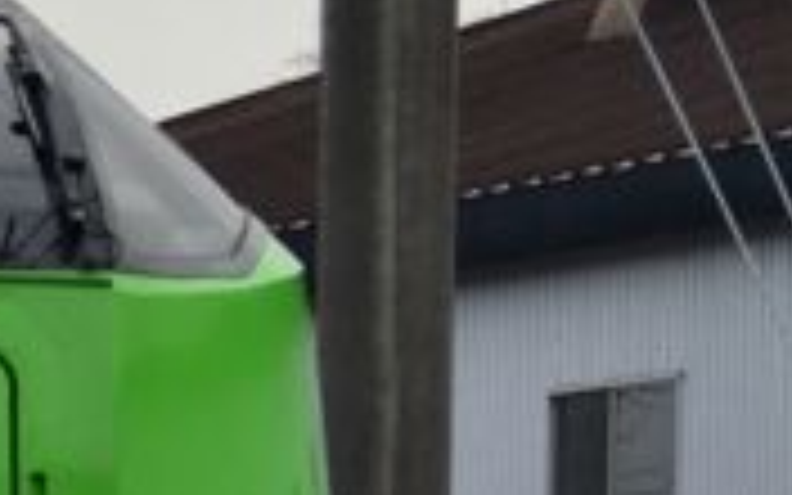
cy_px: 976
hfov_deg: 3.0
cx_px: -896
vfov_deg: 1.9
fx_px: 15001
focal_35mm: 695
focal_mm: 78
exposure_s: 1/320
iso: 400
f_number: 5
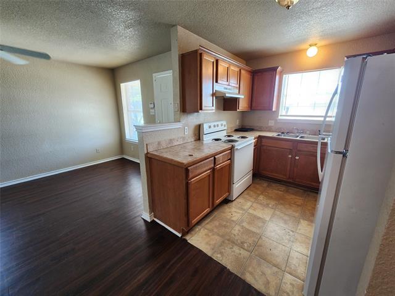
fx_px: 148
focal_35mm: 13
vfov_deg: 89.9
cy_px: 148
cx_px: 198
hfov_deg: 106.2
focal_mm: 2.2
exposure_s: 1/60
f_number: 2.2
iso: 200
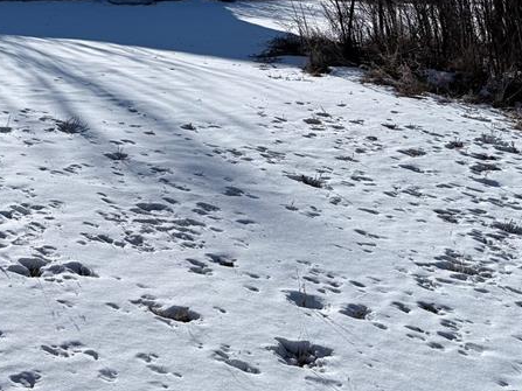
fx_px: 829
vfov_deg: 25.1
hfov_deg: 34.5
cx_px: 156
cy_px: -12
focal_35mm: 55
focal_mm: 6.76
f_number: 1.78
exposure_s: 1/11905
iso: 80
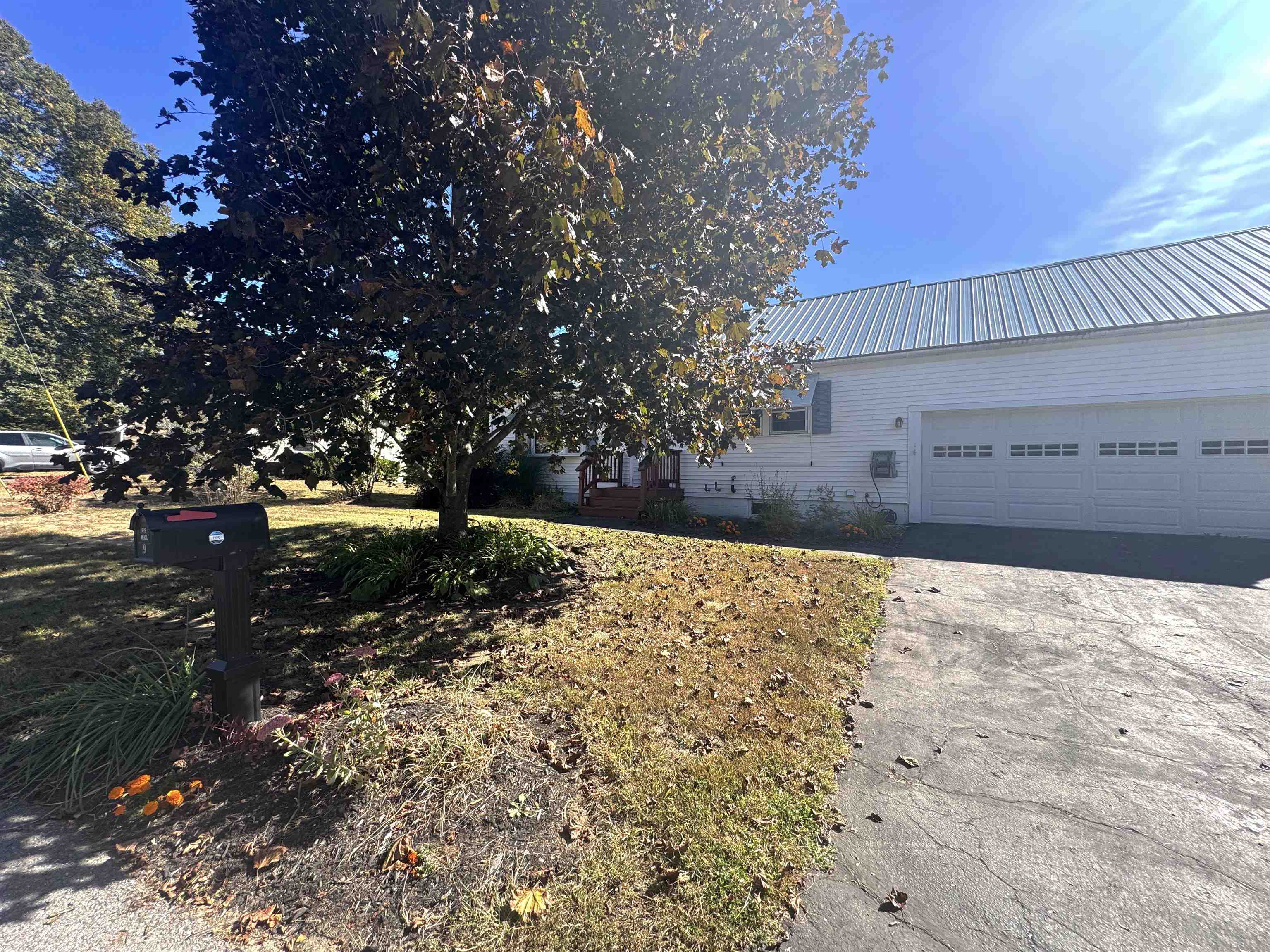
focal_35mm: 14
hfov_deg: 102.1
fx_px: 514
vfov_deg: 85.7
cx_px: 635
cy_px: 476
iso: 40
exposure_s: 1/569
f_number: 2.2
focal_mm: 2.22
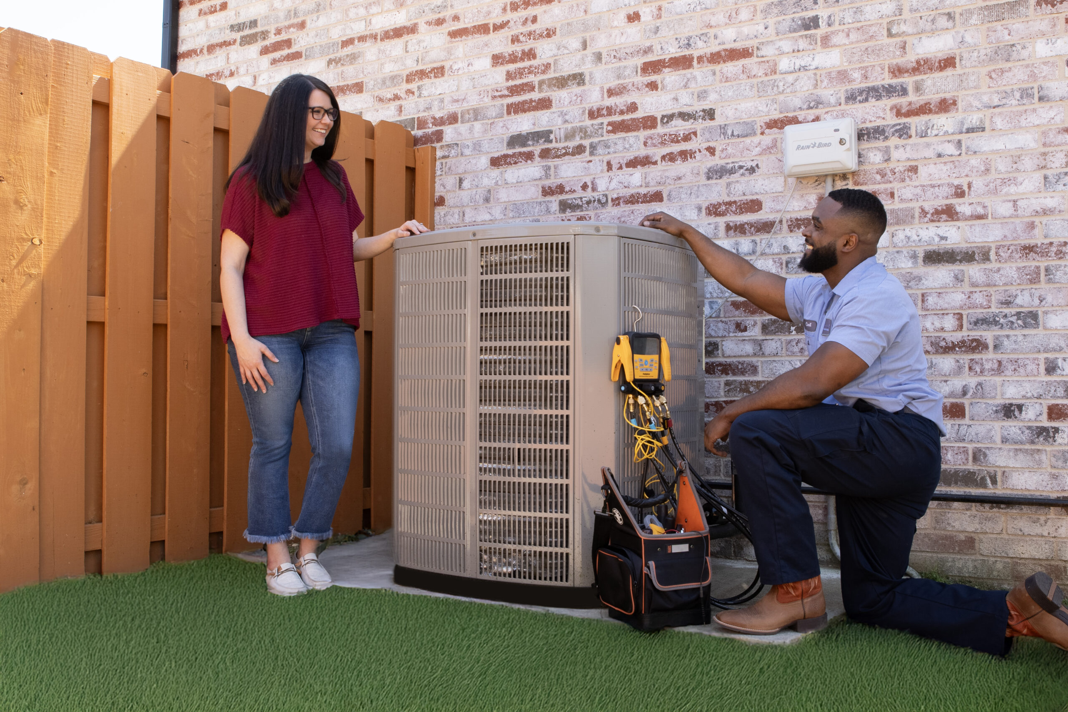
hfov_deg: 53.1
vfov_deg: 36.9
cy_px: 356
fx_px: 1068
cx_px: 534
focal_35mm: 36
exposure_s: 1/100
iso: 800
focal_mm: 24
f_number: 7.1
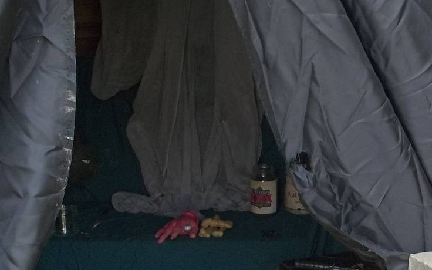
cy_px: 338
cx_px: 221
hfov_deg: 27.1
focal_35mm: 76
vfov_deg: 16.4
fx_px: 895
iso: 91
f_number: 3.3
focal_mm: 5.9
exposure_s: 1/30
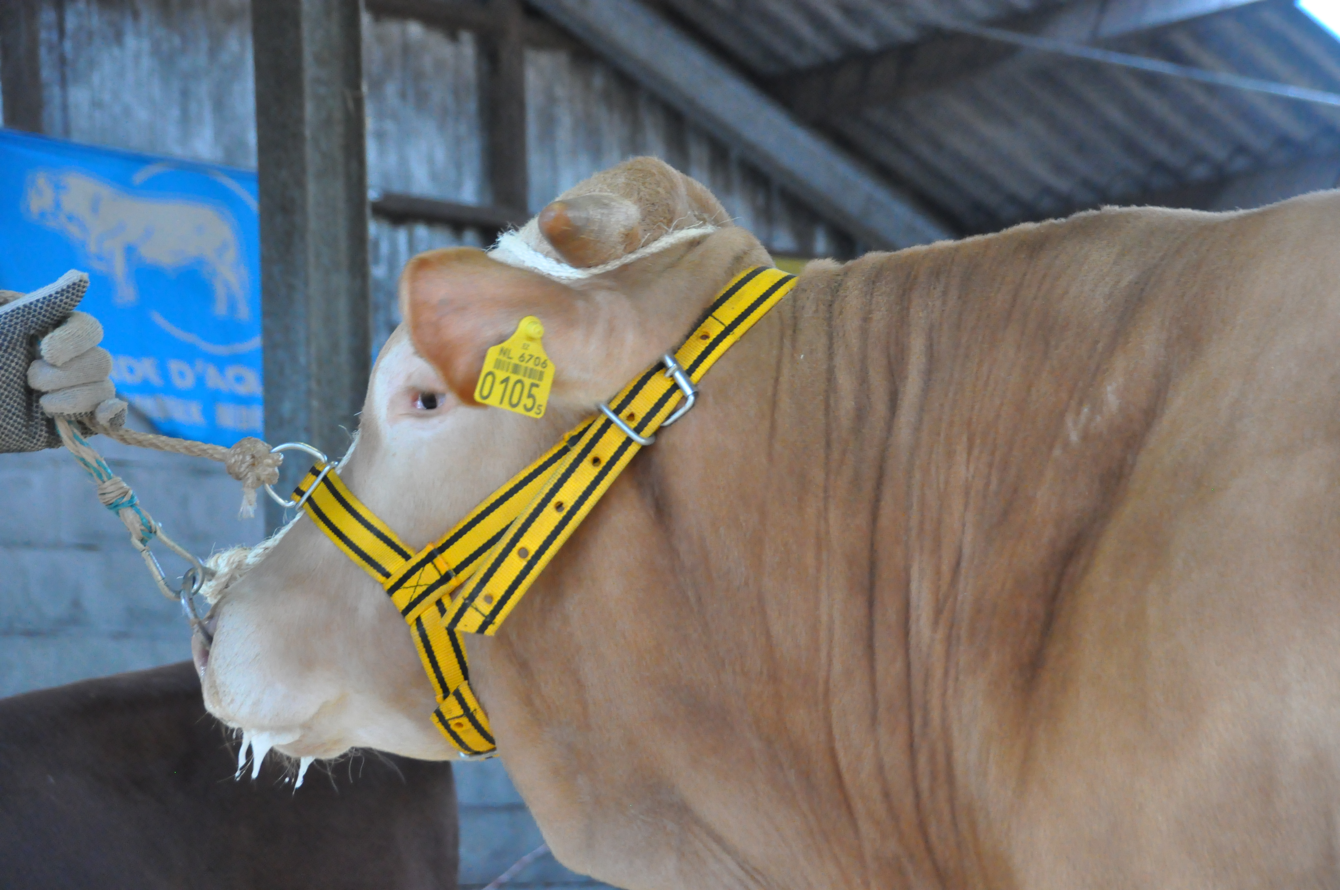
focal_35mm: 112
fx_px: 4182
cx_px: 670
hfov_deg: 18.2
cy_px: 445
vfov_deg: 12.1
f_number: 5.3
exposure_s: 1/125
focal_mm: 75
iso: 3200
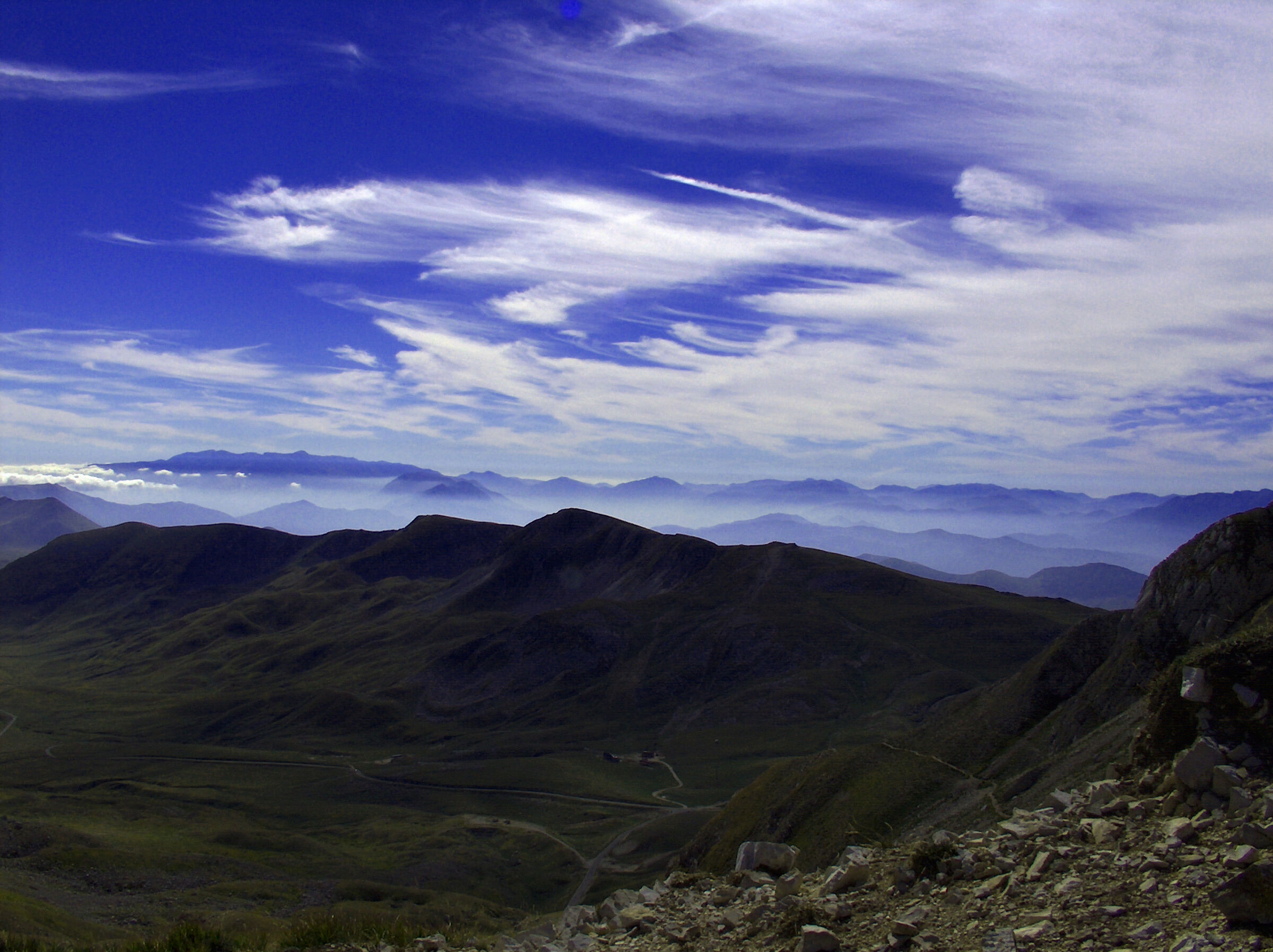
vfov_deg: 38.6
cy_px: 476
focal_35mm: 37
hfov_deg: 50.2
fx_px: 1360
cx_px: 636
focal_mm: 7.6
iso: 100
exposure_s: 1/293
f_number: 11.3
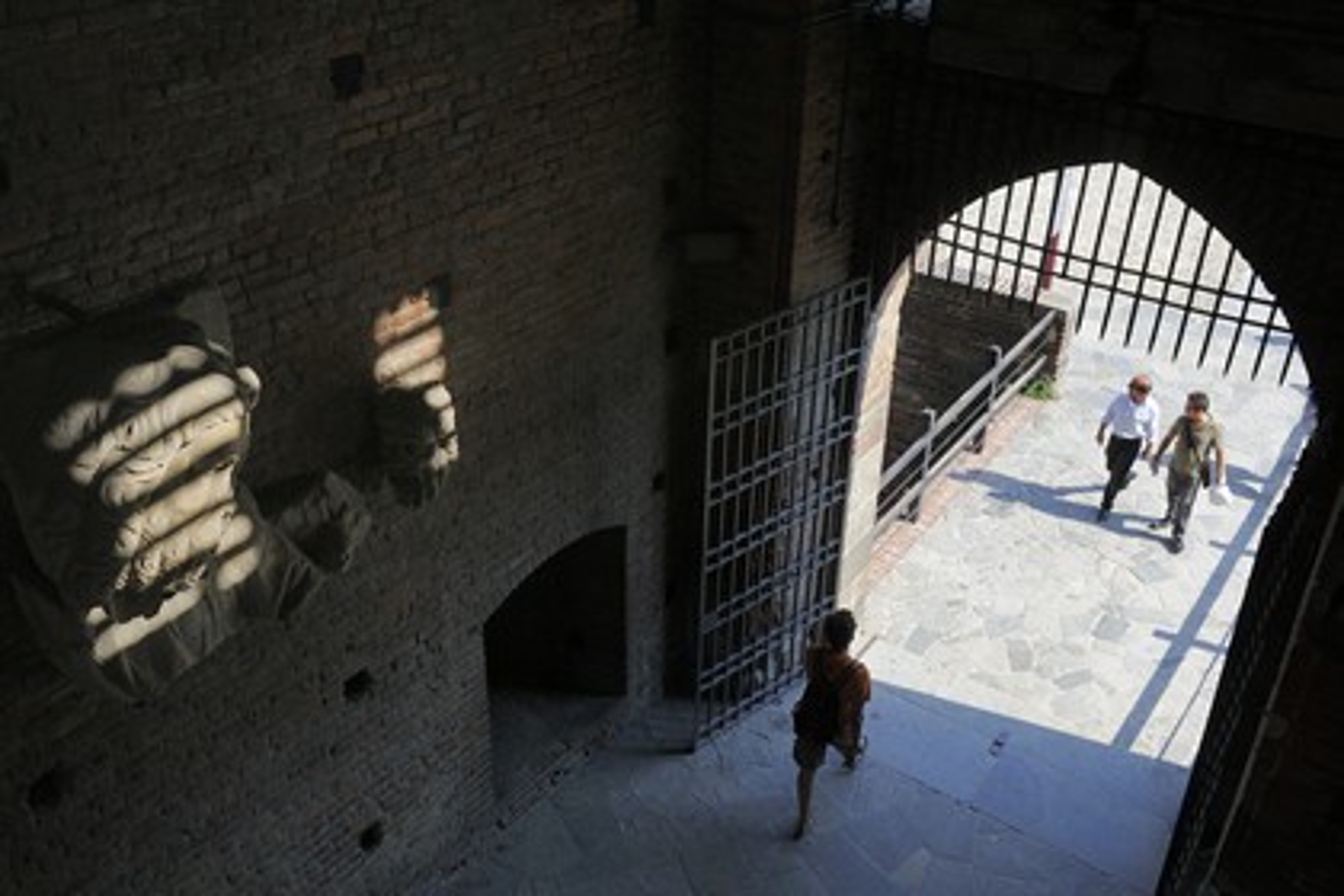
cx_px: 672
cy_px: 448
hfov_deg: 58.7
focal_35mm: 32
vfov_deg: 41.1
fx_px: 1195
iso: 200
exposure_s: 1/160
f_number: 9
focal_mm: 32
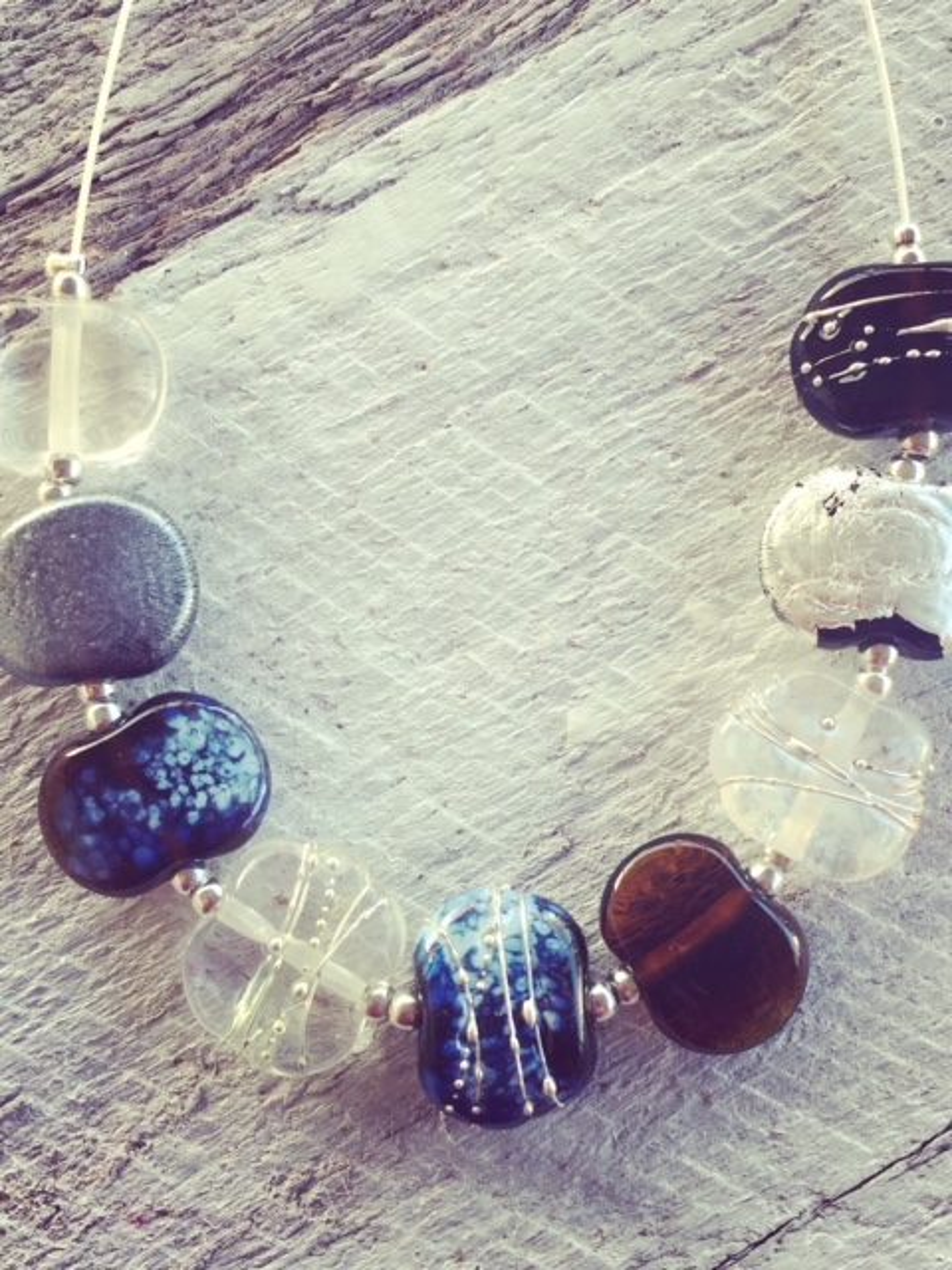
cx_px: 476
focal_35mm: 39
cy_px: 635
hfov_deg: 36.8
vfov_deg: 47.9
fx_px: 1430
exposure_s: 1/100
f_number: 2.2
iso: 40
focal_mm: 4.15
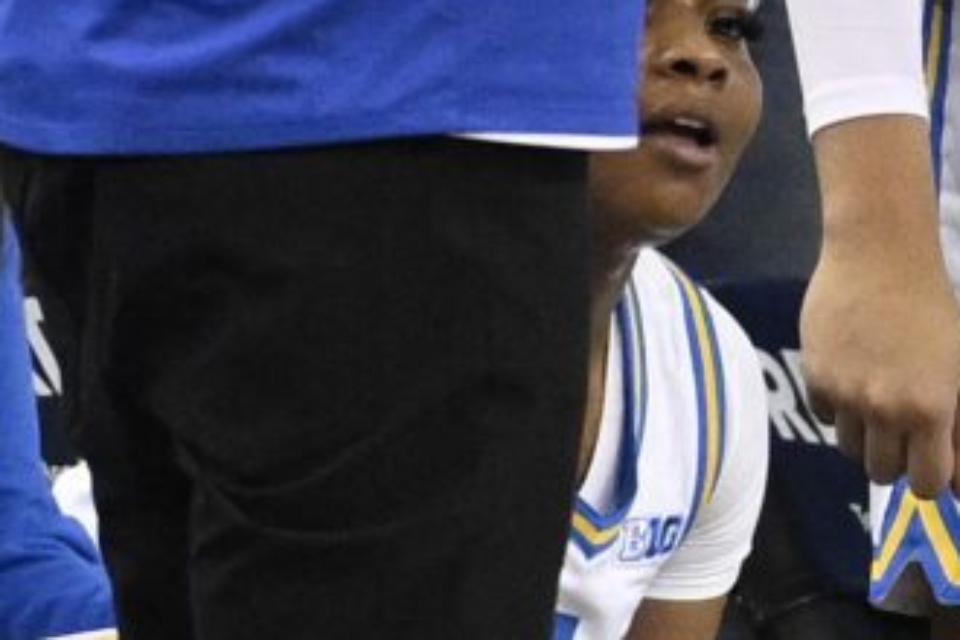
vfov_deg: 0.6
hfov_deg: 0.9
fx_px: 62022
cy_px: -228
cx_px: 2793
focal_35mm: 2326
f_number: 2.8
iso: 2500
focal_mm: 200
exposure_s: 1/1250
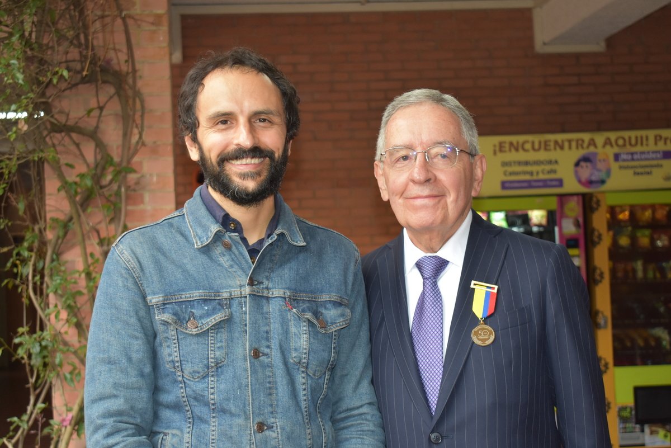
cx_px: 336
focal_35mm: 63
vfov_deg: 21.6
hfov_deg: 31.9
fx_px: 1175
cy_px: 224
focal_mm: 42
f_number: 5
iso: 1000
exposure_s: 1/60
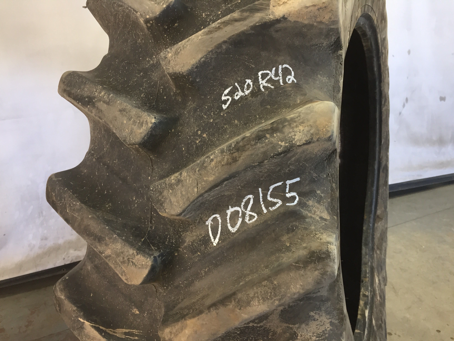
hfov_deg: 61.7
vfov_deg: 48.2
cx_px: 227
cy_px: 170
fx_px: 380
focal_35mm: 29
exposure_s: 1/30
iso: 32
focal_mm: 4.15
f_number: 2.2
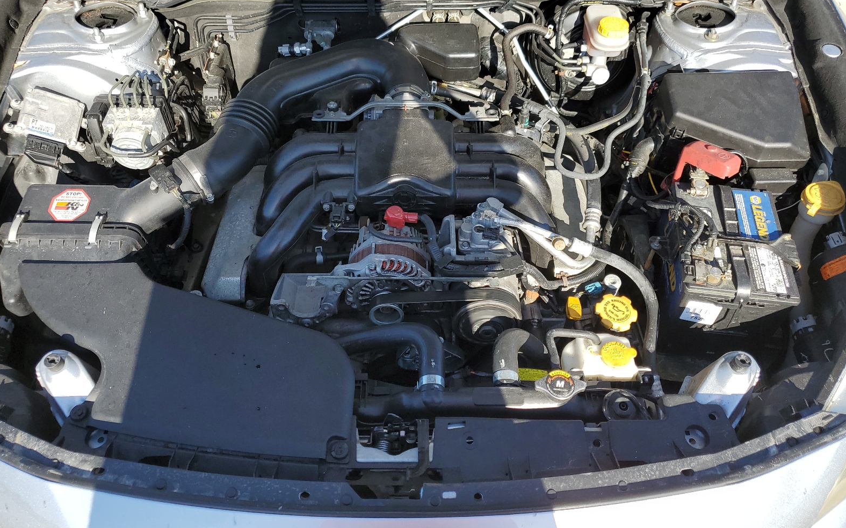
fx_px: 646
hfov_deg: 66.5
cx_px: 418
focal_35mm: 28
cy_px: 221
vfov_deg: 44.4
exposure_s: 1/1000
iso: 50
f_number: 1.5
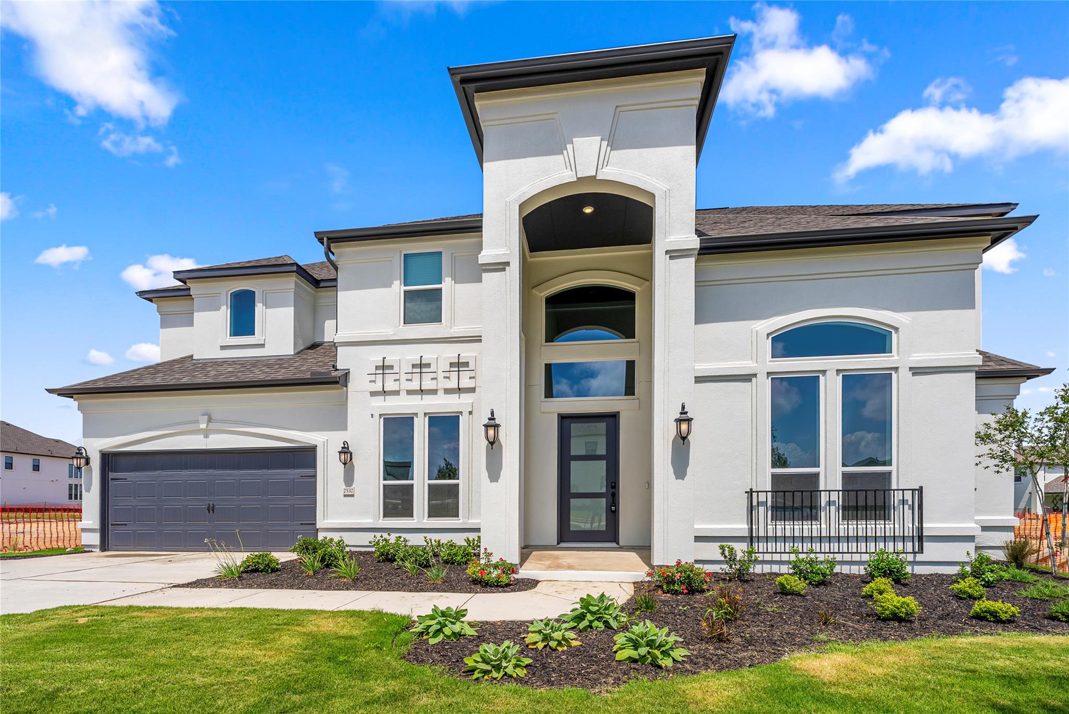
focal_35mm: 16
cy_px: 357
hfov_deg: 97.4
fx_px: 469
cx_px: 534
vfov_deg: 74.5
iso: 100
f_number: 7.1
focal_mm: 15.8
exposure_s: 1/320
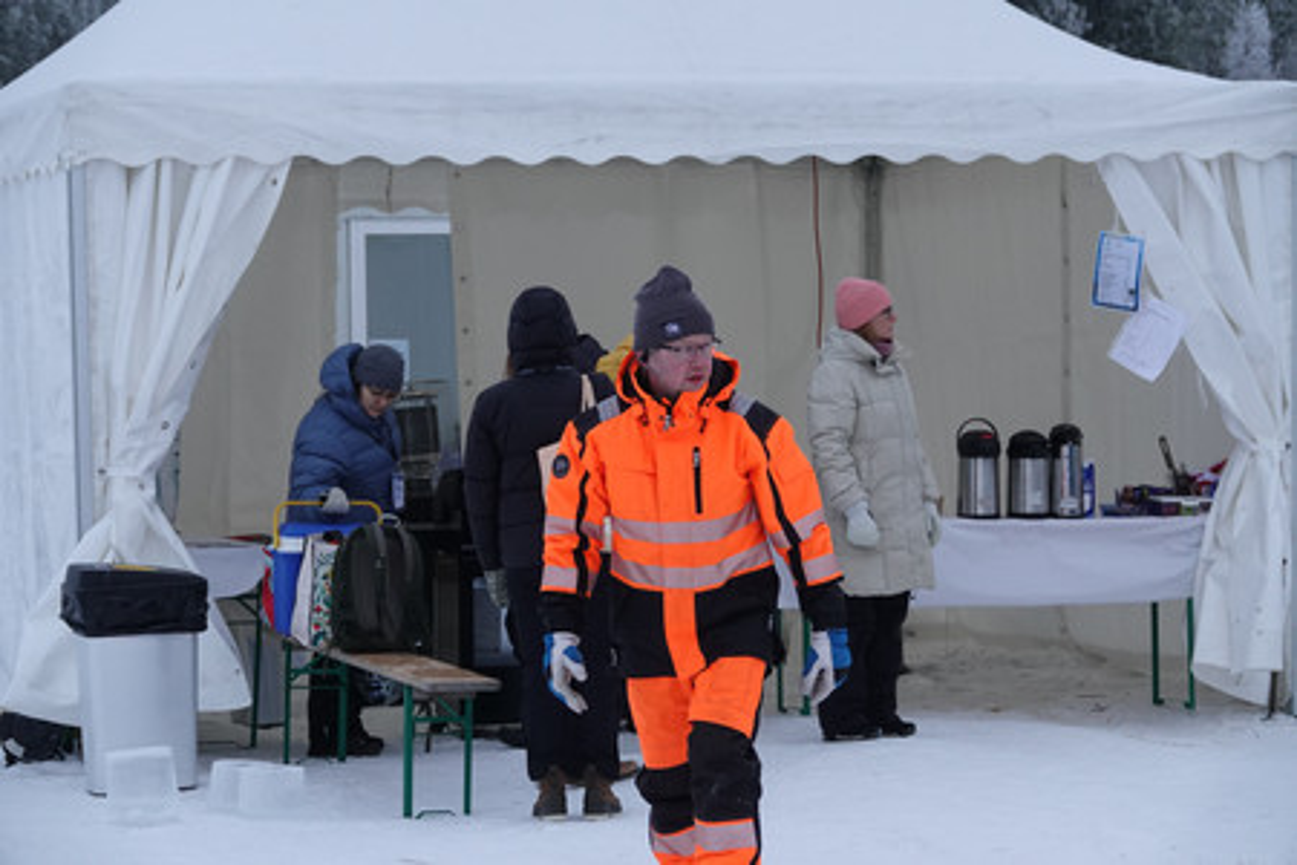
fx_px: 4575
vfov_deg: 10.8
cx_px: 648
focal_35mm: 127
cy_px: 432
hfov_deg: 16.1
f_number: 4
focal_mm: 46.41
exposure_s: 1/400
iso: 640
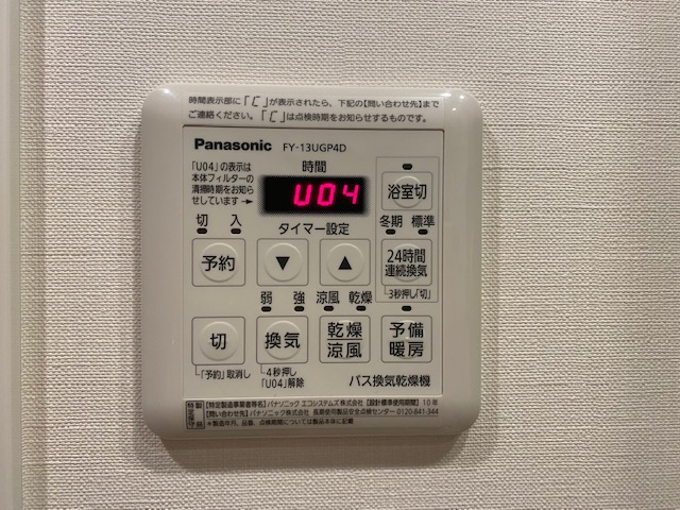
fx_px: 511
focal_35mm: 26
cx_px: 340
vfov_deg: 53.1
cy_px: 255
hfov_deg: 67.3
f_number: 1.8
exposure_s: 1/56
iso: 80
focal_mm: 4.25
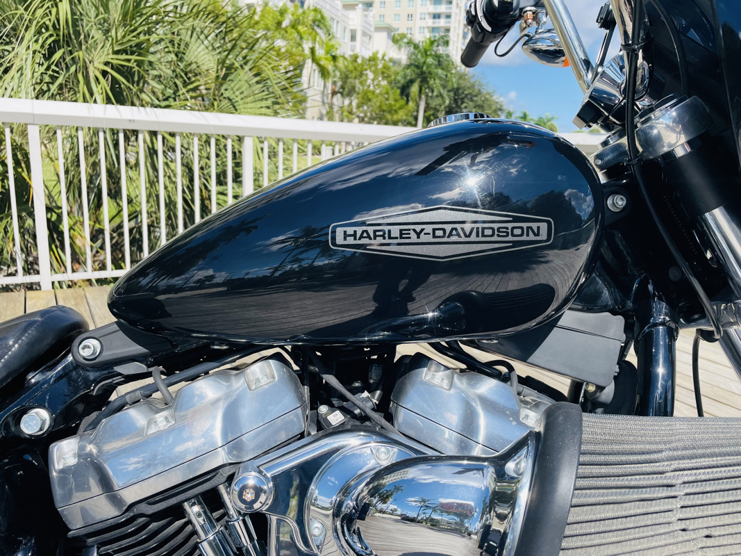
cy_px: 278
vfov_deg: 53.1
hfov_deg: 67.3
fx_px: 557
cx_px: 370
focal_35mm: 26
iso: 32
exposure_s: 1/2451
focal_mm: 4.2
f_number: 1.6
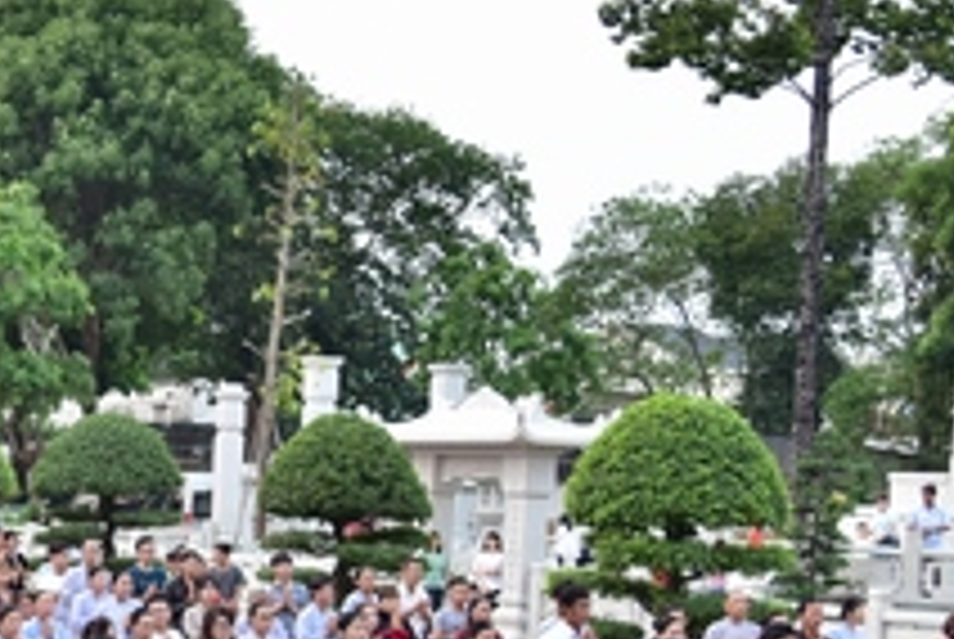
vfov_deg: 14.3
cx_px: -261
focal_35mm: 95
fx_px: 2521
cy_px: 608
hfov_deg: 19.8
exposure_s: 1/50
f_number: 4
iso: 400
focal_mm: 31
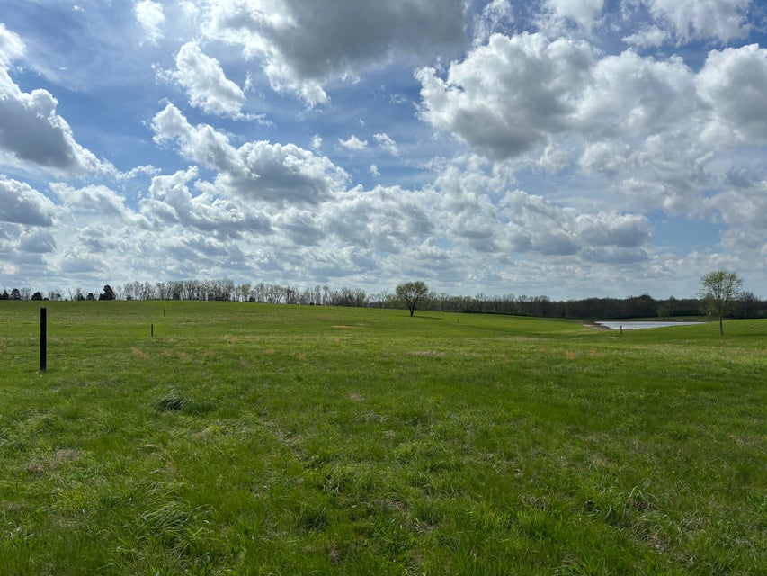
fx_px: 576
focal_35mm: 26
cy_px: 288
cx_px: 384
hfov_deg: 67.3
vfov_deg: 53.1
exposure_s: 1/8333
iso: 50
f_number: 1.6
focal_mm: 5.96
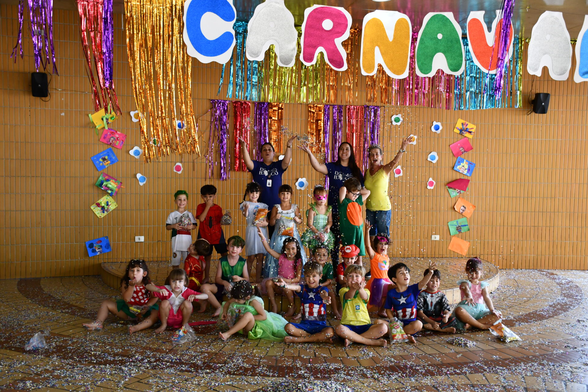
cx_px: 294
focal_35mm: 39
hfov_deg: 49.6
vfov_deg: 34.2
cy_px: 196
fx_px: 637
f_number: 3.8
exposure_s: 1/200
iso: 800
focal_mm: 26
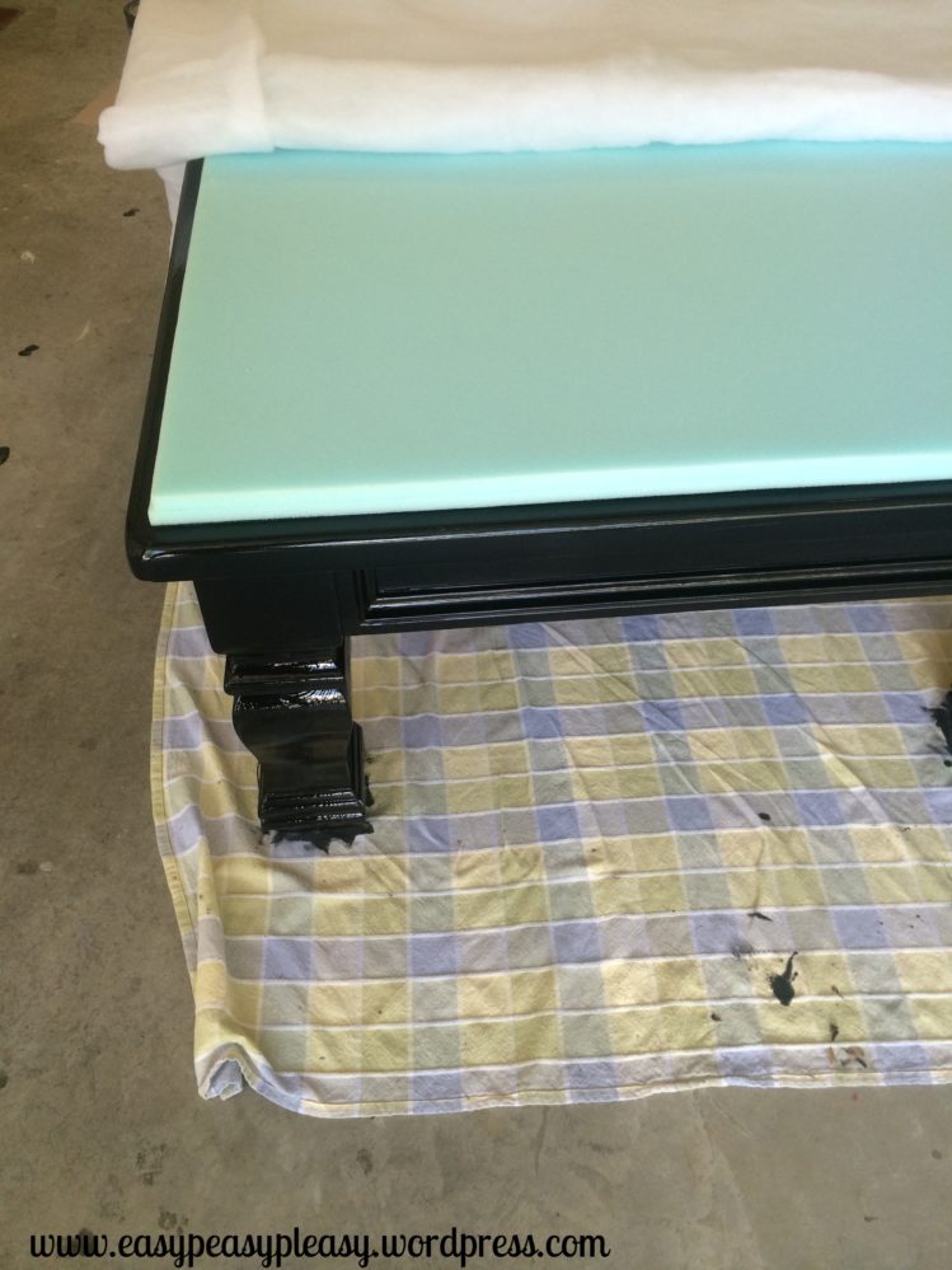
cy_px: 635
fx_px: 1100
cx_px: 476
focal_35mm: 30
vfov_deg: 60.0
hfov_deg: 46.8
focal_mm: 4.12
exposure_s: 1/120
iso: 64
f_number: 2.2
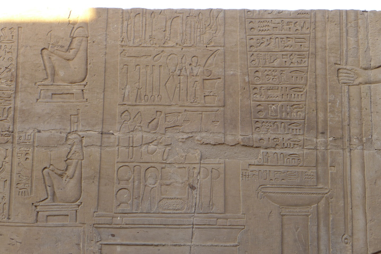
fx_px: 847
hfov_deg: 25.4
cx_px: 190
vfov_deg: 17.1
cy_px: 127
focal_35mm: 80
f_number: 2.8
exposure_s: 1/160
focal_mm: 15.7
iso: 80
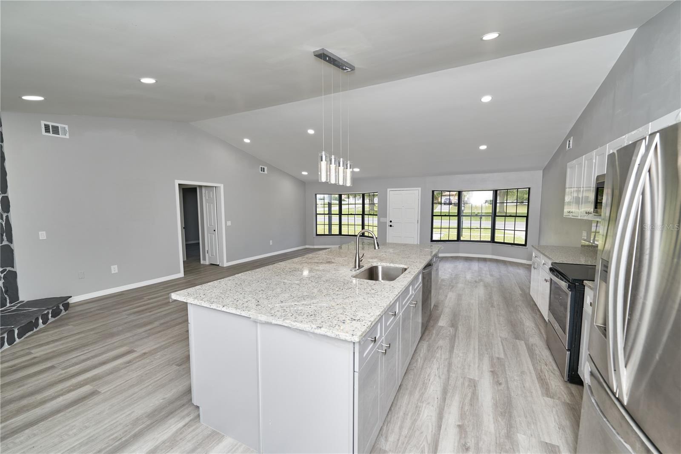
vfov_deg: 81.2
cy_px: 227
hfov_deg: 104.3
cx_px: 340
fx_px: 265
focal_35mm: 14
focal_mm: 14
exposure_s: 1/200
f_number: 5
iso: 400
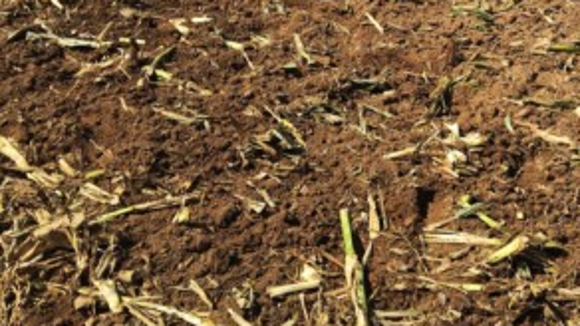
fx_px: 799
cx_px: 413
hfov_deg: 39.1
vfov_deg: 22.4
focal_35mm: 52
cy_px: 26
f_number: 2.2
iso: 25
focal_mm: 4.15
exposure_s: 1/1350
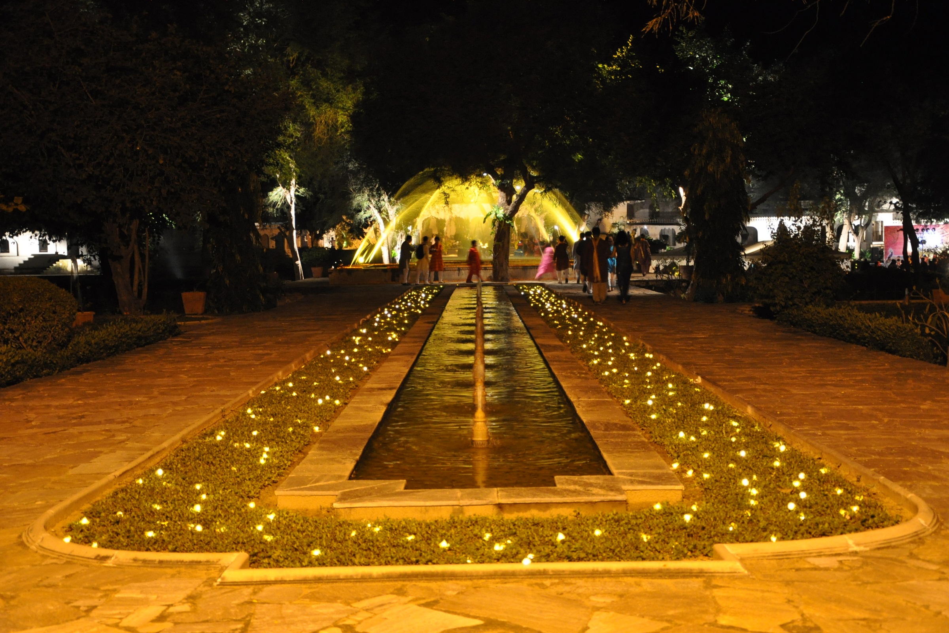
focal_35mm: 52
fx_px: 1384
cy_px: 316
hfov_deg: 37.9
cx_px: 474
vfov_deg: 25.8
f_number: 4.5
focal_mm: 35
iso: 1400
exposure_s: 1/8
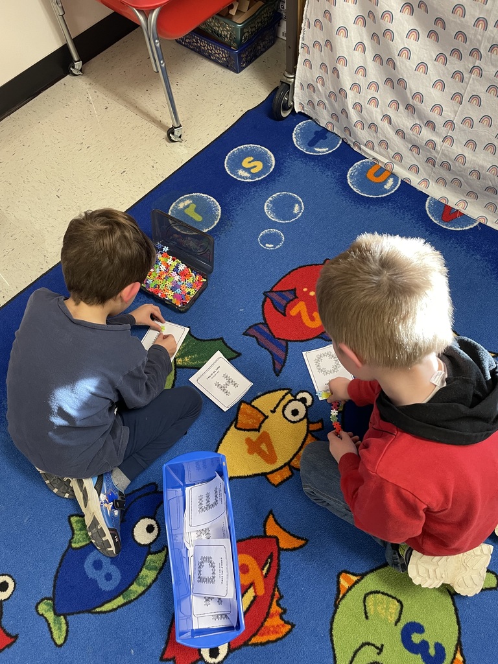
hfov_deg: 53.1
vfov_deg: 67.3
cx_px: 249
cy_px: 332
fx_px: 499
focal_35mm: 26
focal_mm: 4.2
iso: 200
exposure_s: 1/60
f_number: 1.6
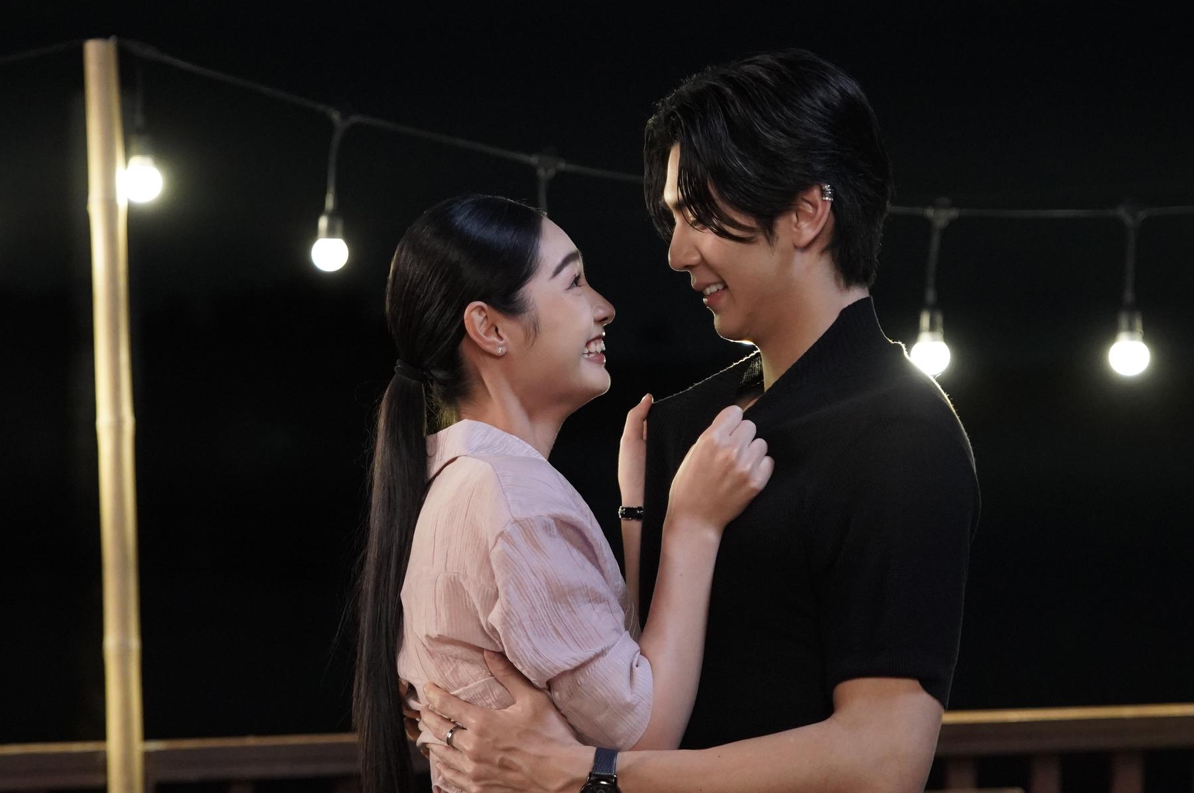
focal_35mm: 105
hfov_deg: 19.5
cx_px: 597
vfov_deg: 13.0
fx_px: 3479
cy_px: 396
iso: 6400
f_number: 2.8
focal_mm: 70
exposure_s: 1/200
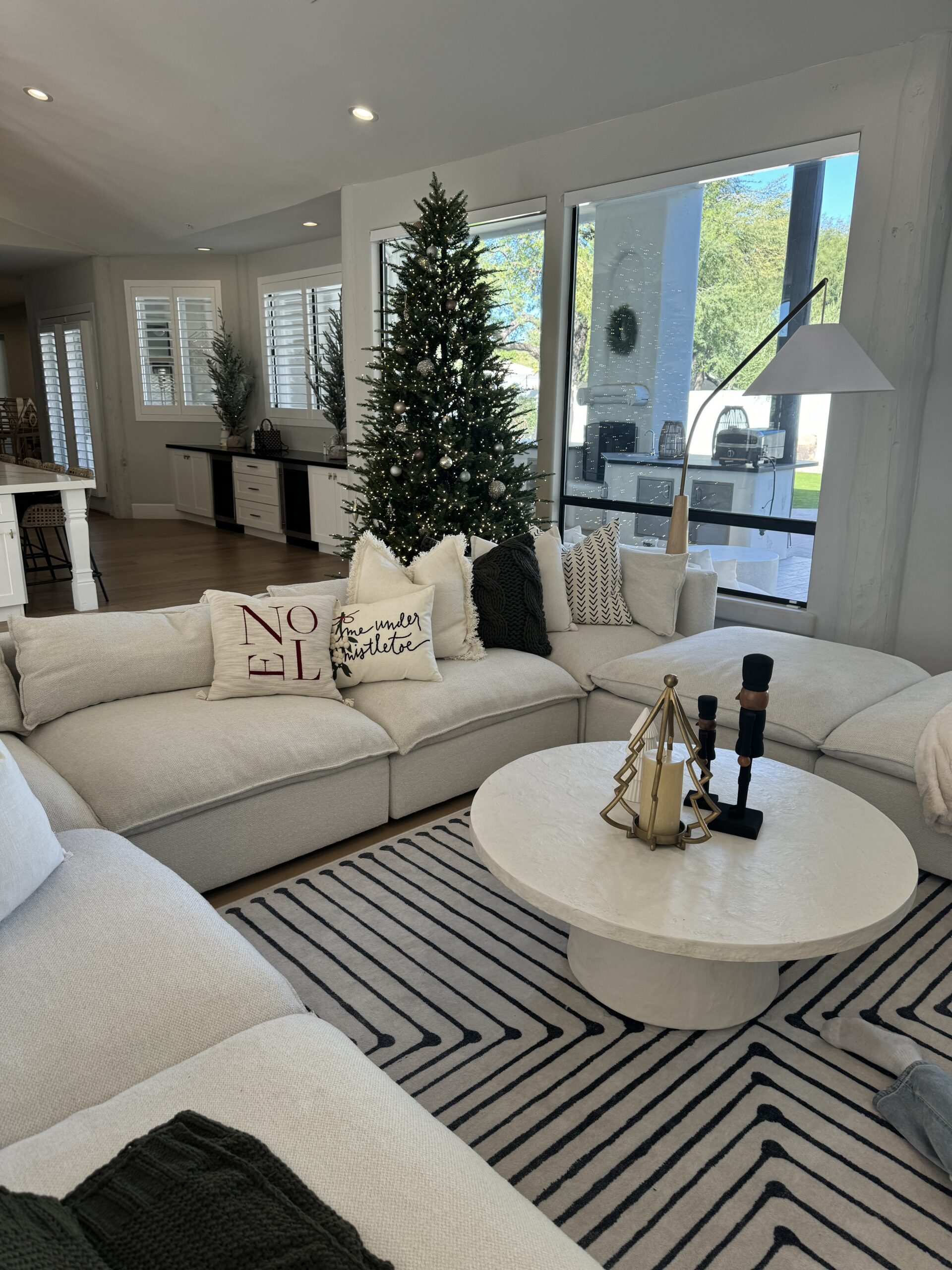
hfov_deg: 56.8
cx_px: 476
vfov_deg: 71.6
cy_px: 635
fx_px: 880
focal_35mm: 24
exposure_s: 1/179
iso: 80
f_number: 1.78
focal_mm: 6.76
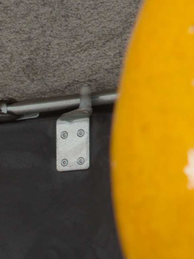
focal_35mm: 303
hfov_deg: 4.8
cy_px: 567
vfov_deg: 6.3
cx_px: -210
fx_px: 2265
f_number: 3.2
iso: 100
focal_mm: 26
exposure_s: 1/125
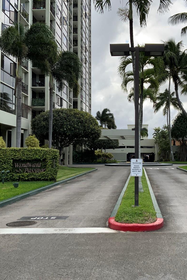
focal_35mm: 41
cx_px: 135
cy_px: 141
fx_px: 319
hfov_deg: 32.2
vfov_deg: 47.4
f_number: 1.8
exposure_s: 1/551
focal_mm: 3
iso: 16
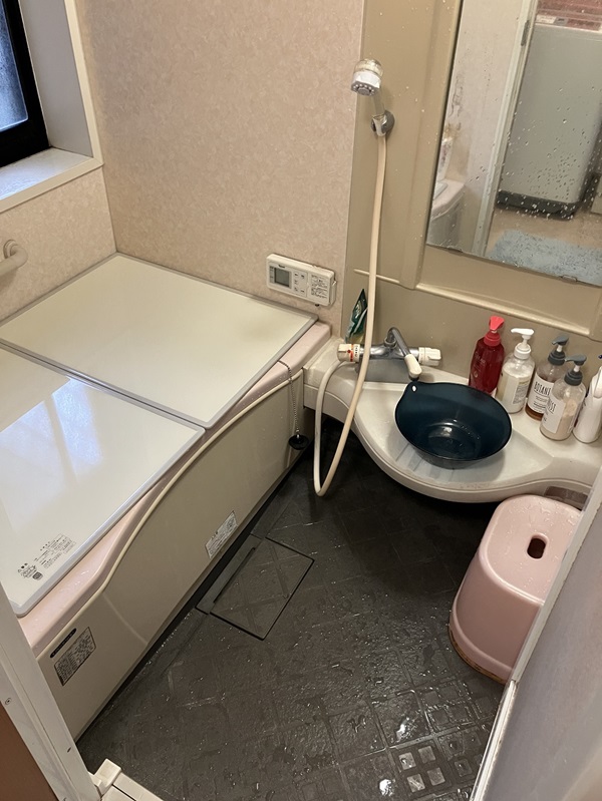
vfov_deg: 63.4
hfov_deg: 49.8
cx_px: 301
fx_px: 649
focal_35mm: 28
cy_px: 400
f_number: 1.8
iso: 250
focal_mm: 3.99
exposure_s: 1/50
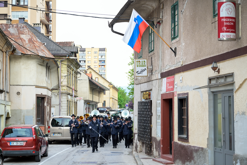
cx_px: 124
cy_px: 82
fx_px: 446
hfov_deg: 31.0
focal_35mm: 65
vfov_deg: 20.9
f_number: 2.8
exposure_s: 1/640
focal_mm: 65
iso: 800
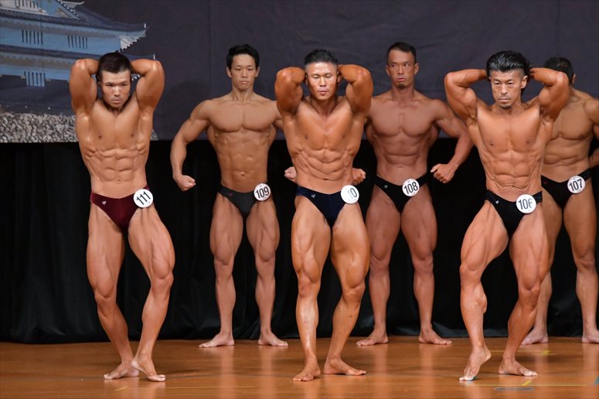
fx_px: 4740
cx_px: 300
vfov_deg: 4.8
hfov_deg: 7.2
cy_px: 200
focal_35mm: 285
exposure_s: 1/400
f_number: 5.6
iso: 5000
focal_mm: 190
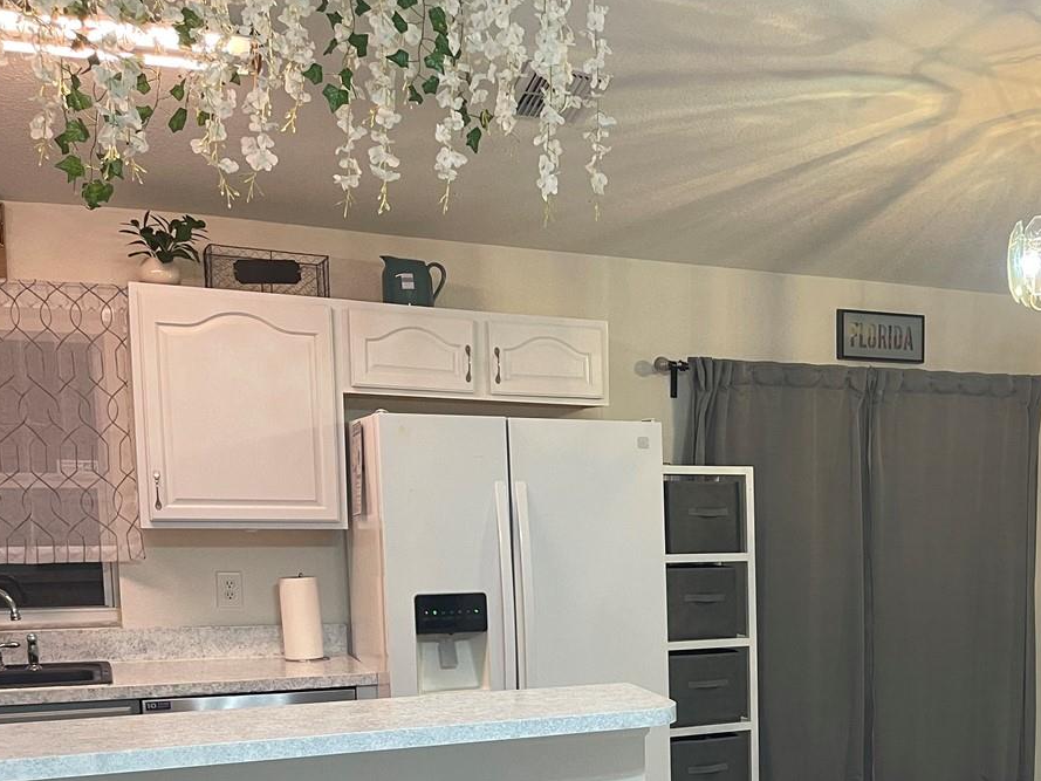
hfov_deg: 39.5
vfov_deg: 31.1
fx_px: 1353
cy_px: 662
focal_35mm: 45
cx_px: 904
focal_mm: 5.1
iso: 160
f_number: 1.6
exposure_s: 1/60
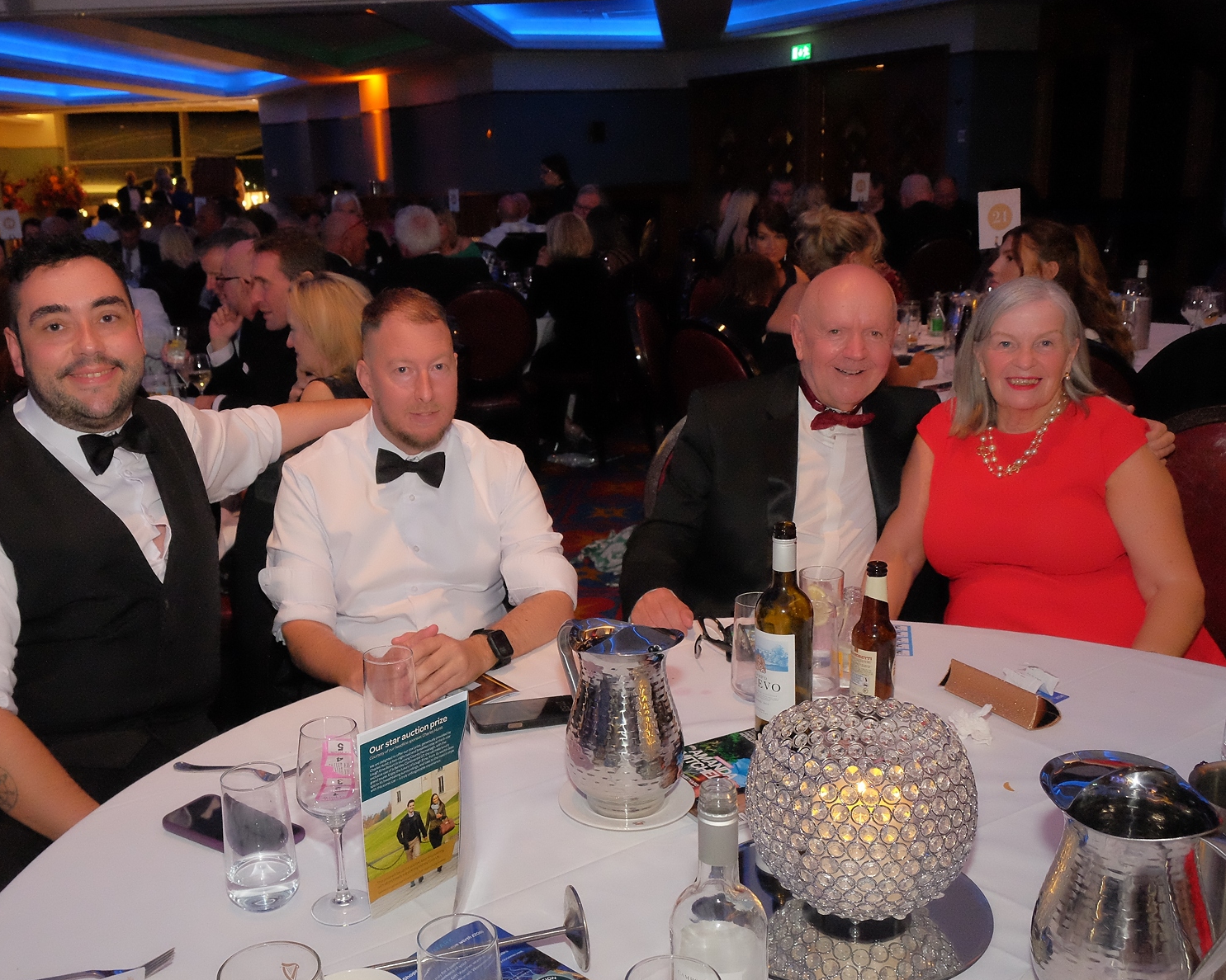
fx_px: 1197
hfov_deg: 54.0
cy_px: 488
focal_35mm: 33
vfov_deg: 44.5
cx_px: 526
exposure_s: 1/160
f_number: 4.5
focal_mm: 19.6
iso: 6400
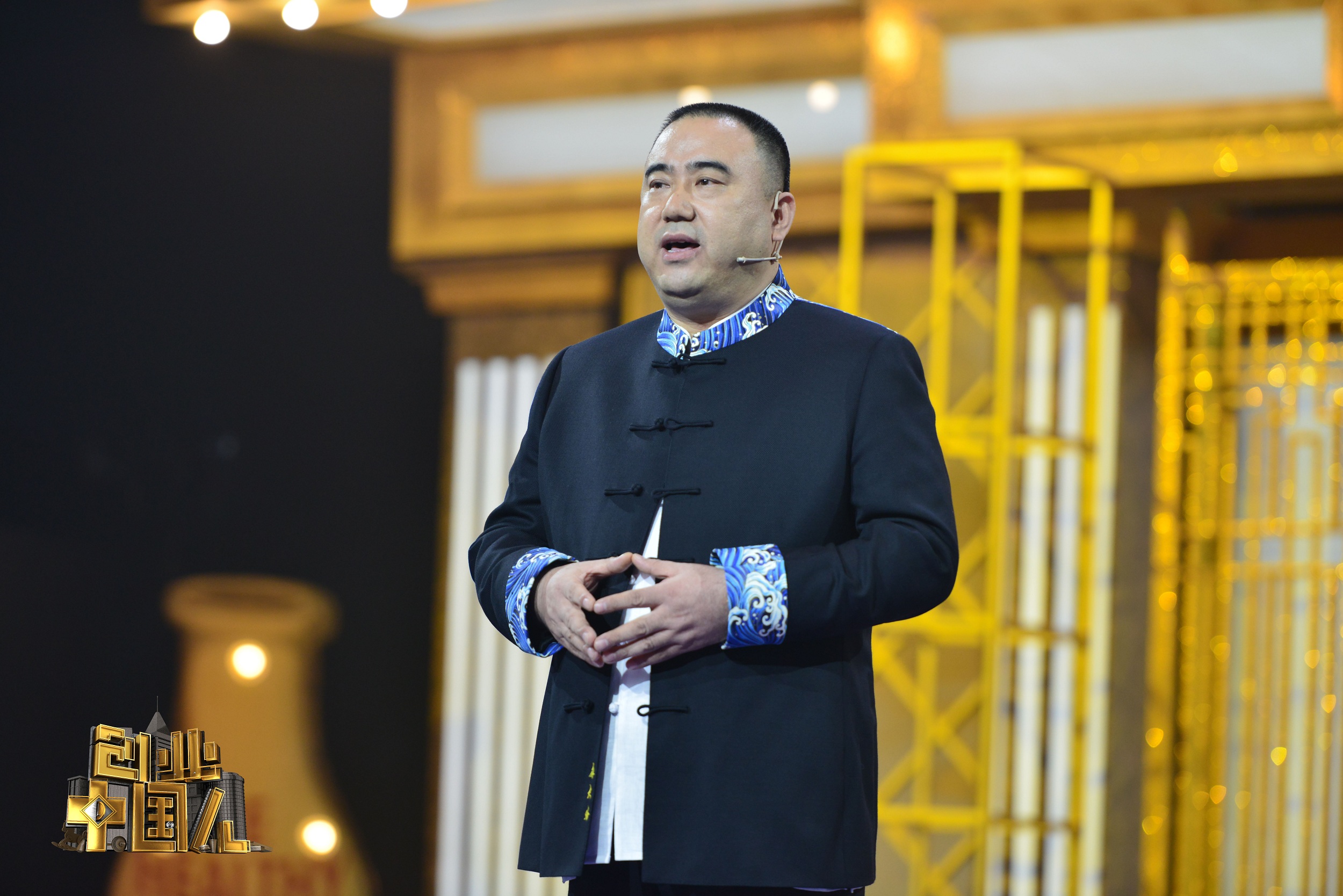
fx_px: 5783
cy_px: 448
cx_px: 672
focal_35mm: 155
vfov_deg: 8.9
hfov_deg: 13.2
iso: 1250
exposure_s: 1/160
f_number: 2.8
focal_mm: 155
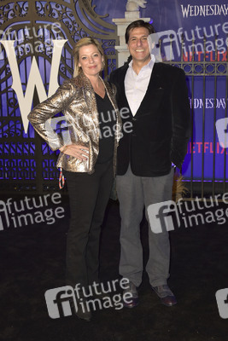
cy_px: 170
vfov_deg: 41.1
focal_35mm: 48
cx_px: 114
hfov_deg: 28.1
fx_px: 456
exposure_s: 1/250
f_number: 6.3
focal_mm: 48
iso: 800
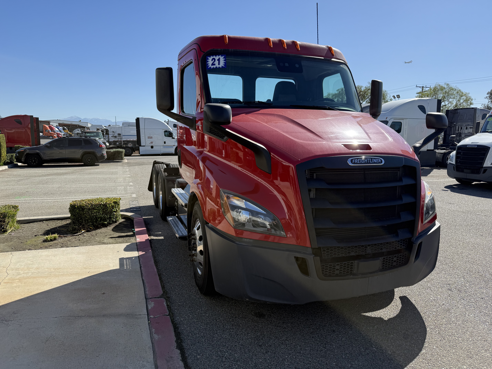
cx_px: 246
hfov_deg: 71.6
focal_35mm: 24
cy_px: 184
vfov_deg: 56.8
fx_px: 341
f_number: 1.78
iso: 80
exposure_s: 1/3953
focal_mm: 6.76
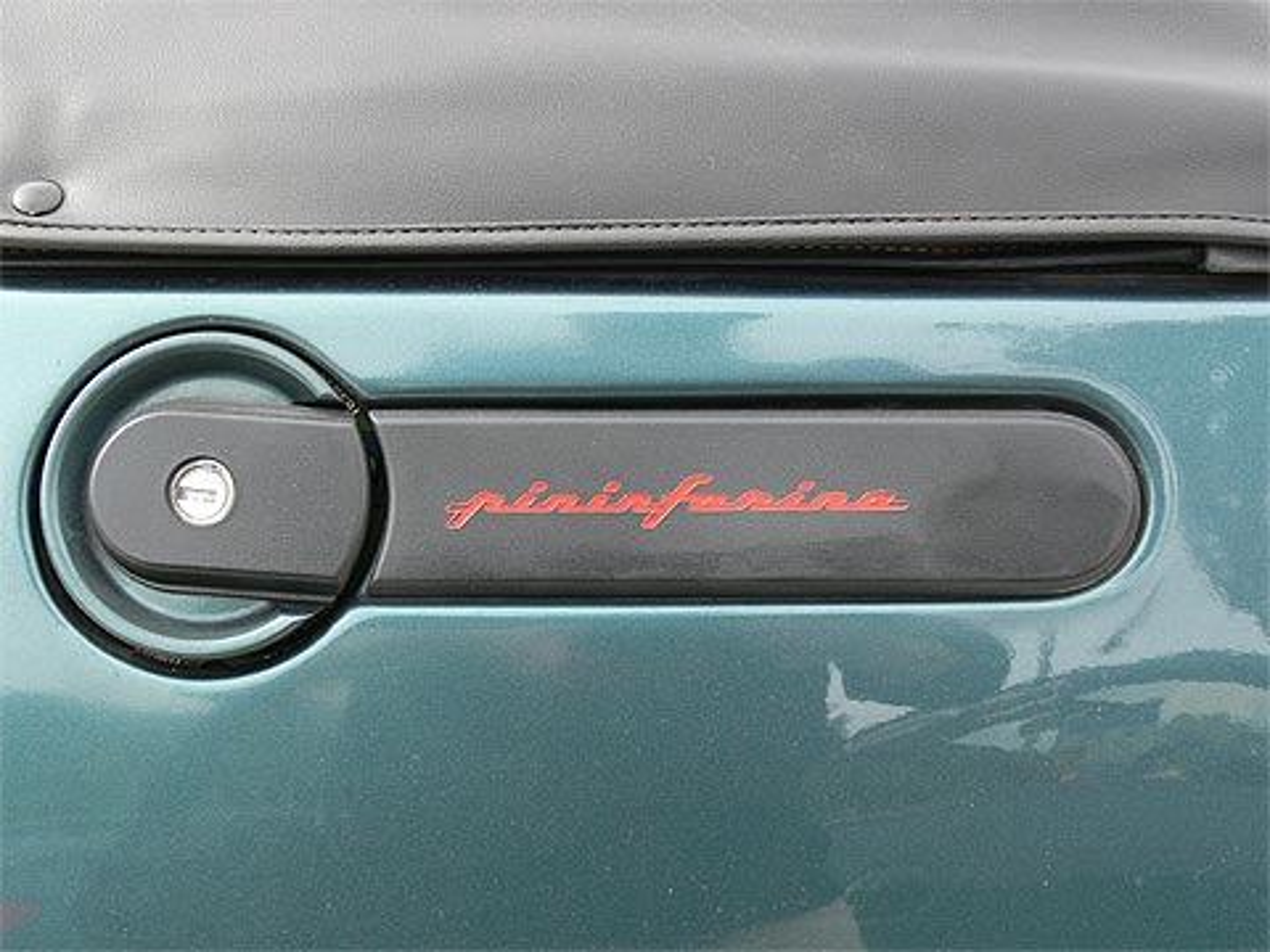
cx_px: 635
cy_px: 476
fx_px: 1981
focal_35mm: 54
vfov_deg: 27.0
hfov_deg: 35.5
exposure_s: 1/125
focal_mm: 11.4
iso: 100
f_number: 4.5
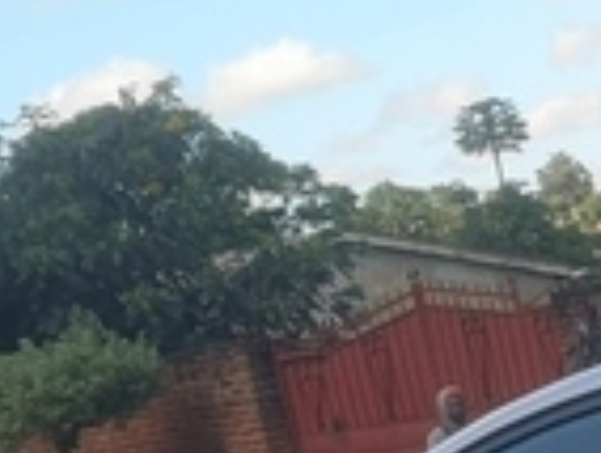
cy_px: 919
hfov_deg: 12.0
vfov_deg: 9.2
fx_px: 2643
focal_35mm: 152
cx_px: 1058
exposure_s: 1/1079
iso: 50
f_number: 1.8
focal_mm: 5.58
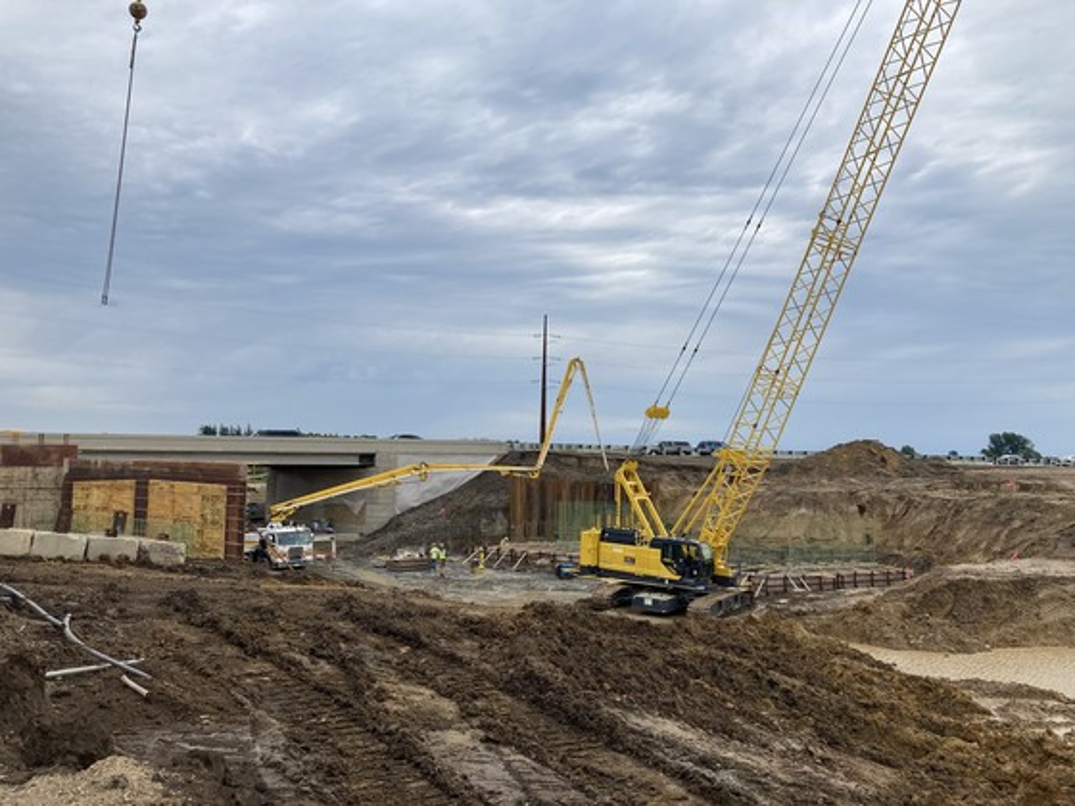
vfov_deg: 49.7
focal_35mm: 28
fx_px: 870
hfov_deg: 63.4
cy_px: 403
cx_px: 538
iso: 20
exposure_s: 1/1736
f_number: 1.8
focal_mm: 3.99
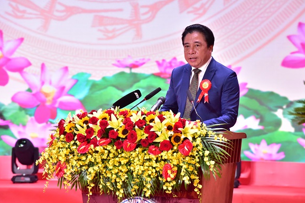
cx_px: 157
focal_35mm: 208
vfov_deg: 6.6
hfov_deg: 9.9
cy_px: 100
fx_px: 1763
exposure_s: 1/200
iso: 4500
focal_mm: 200
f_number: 8
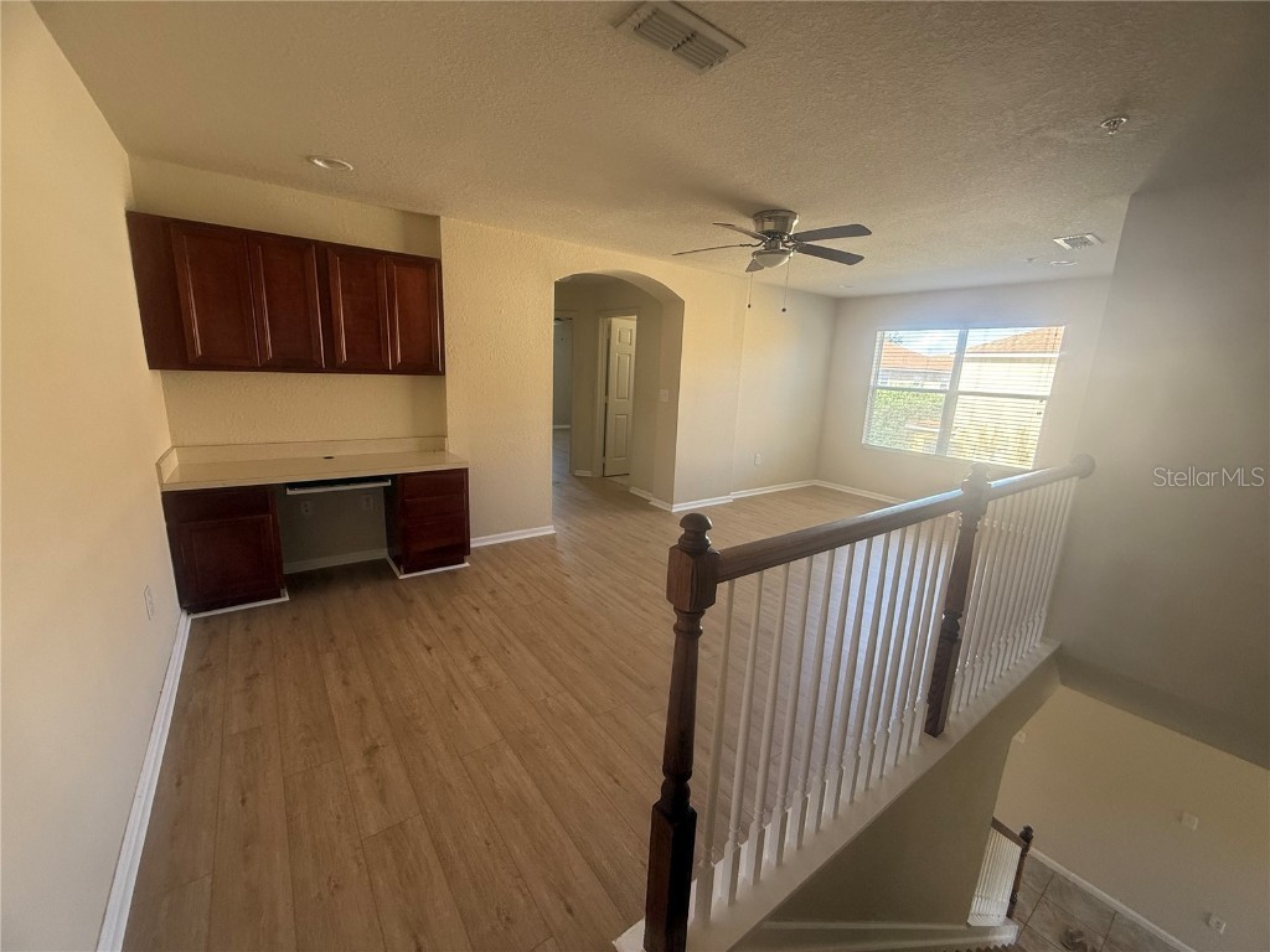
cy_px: 476
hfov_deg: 102.1
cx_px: 635
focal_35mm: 14
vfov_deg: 85.7
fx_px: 514
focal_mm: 2.22
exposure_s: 1/99
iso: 200
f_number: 2.2
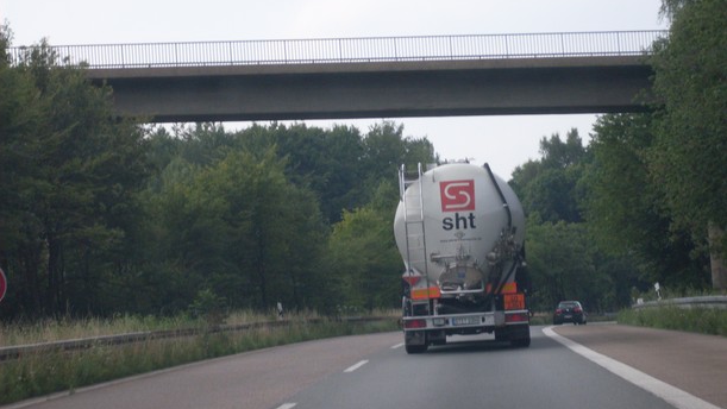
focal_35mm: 125
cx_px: 365
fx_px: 2410
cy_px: 172
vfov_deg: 9.7
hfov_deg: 17.2
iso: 80
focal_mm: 18.9
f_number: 5.2
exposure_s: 1/180
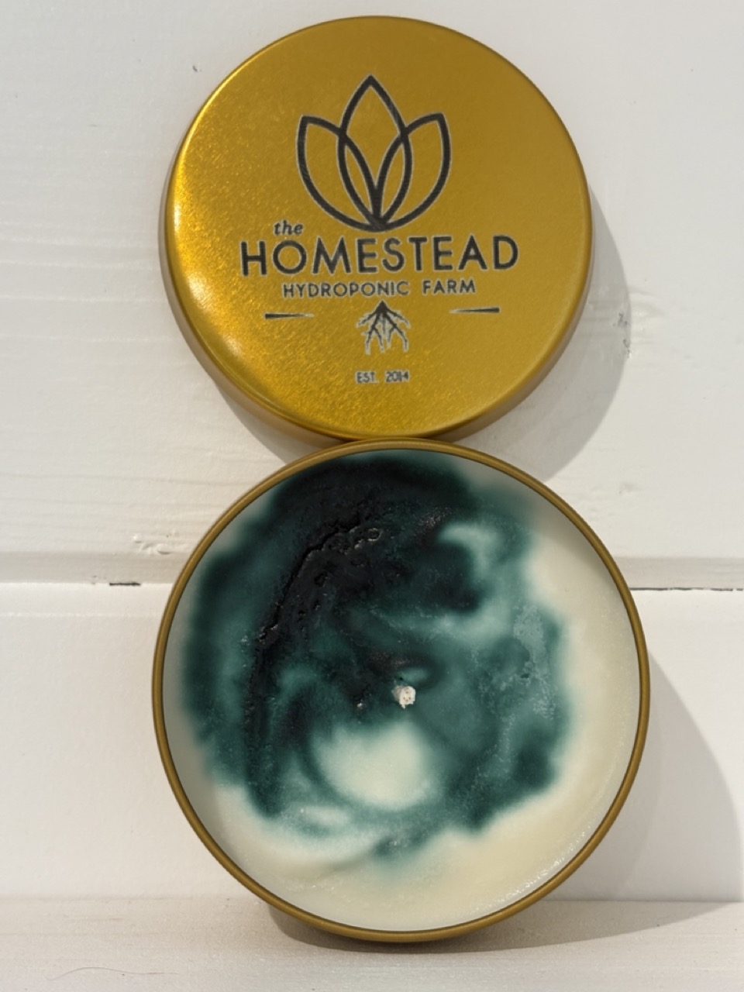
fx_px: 1490
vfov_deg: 36.8
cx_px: 372
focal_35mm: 52
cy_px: 496
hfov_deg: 28.0
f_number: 1.6
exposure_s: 1/40
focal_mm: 5.96
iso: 125
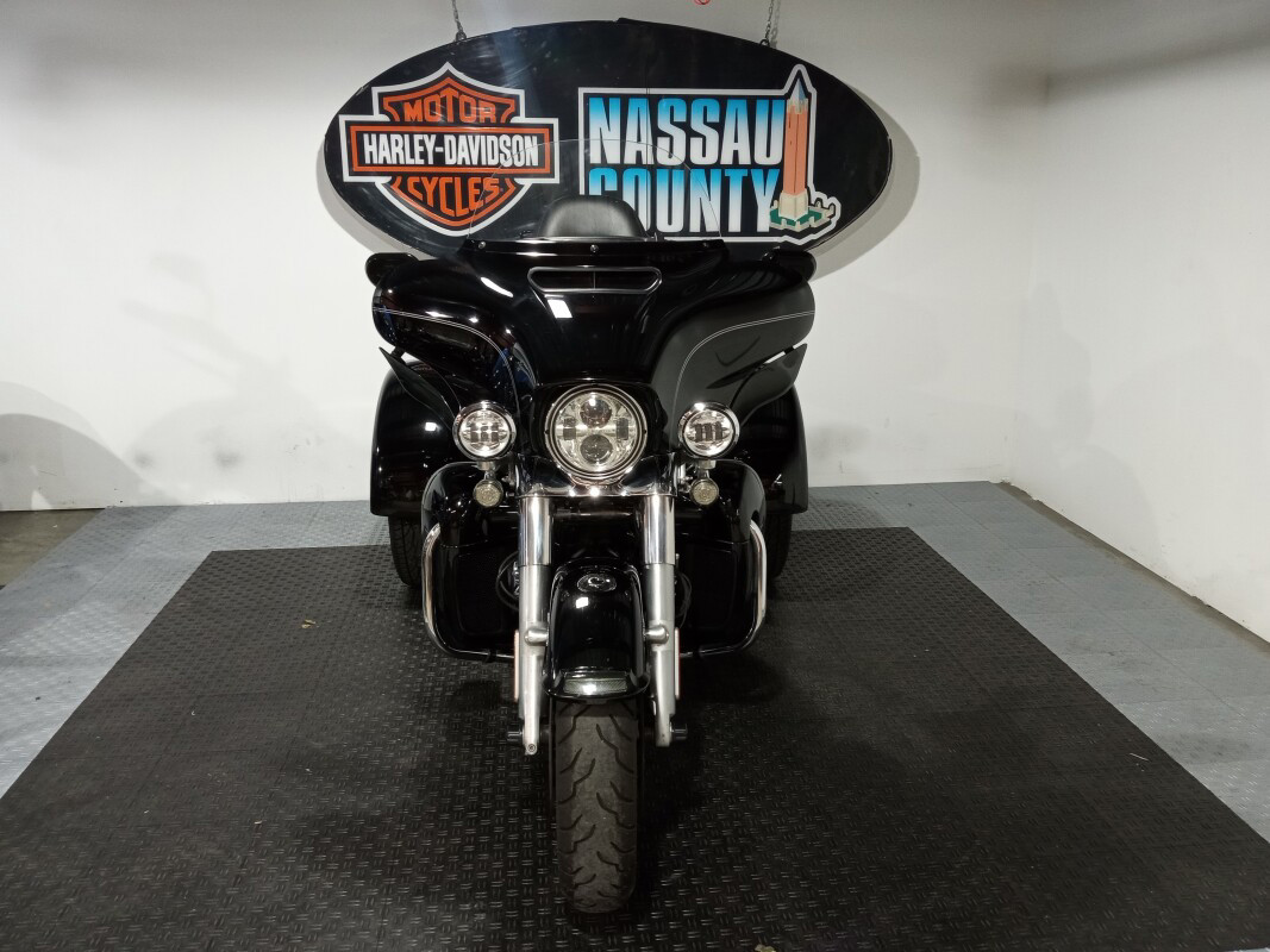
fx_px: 1027
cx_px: 635
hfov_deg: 63.4
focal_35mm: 28
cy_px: 476
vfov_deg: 49.7
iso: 382
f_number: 2.2
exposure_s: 1/40
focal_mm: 3.71
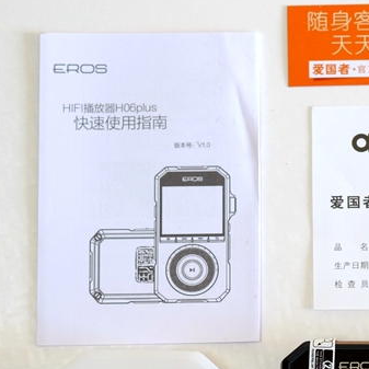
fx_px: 2738
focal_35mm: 227
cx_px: 448
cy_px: 335
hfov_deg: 7.6
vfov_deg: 7.7
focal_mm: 60
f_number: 3.2
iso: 400
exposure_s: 1/90
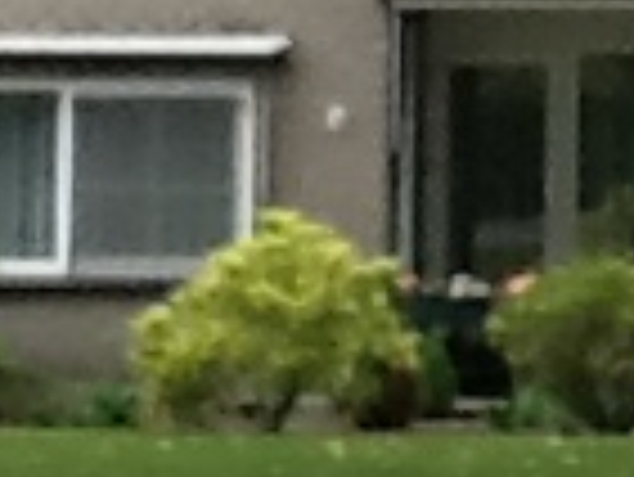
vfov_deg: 4.9
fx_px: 5499
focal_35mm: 300
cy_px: -86
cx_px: 832
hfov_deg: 6.5
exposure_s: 1/201
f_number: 2.4
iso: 40
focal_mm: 2.03
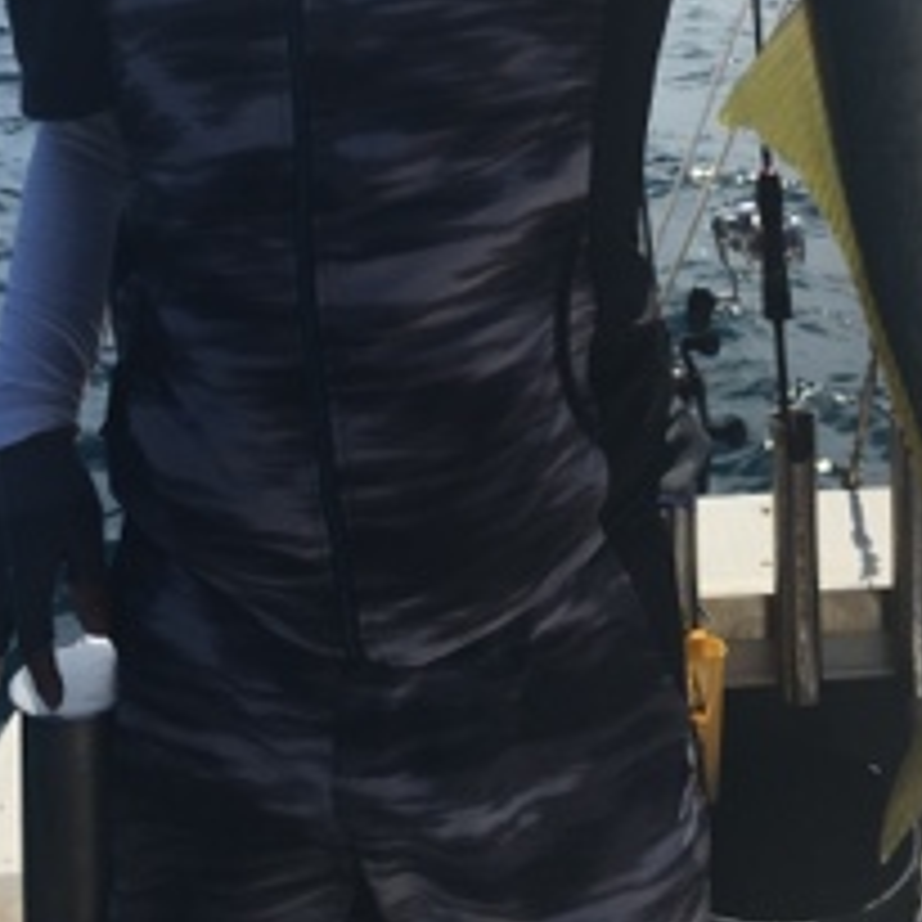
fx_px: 1507
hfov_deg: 33.8
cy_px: 27
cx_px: 598
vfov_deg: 31.7
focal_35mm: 50
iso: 25
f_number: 2.2
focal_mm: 4.15
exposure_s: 1/3497
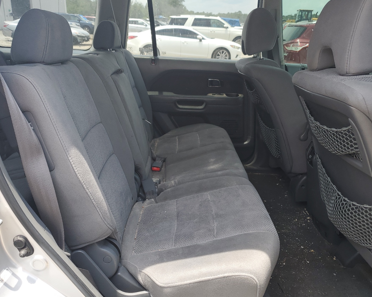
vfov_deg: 50.0
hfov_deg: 60.4
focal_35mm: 29
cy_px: 148
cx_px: 183
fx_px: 319
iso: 50
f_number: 1.5
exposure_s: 1/476
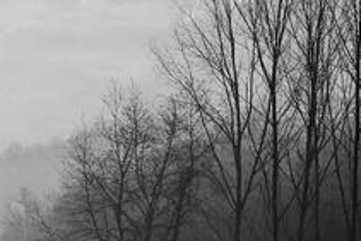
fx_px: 1284
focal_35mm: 128
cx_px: -17
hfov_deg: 15.6
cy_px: 337
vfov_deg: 10.4
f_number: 8
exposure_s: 1/320
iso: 200
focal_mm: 45
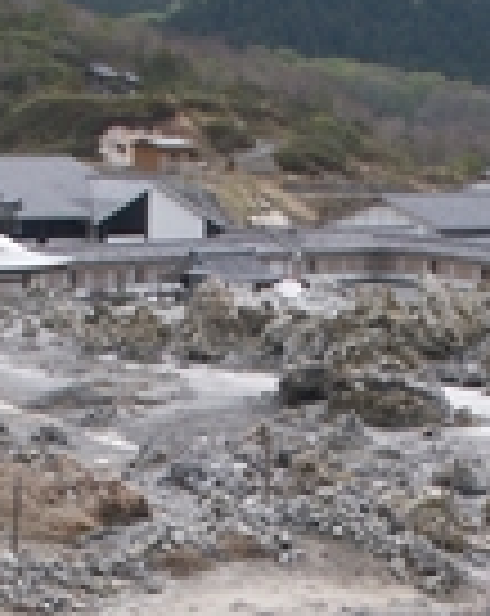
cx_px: 301
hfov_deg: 11.6
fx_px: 2401
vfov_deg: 14.2
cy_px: 722
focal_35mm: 132
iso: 50
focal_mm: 7.7
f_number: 7.1
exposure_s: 1/50
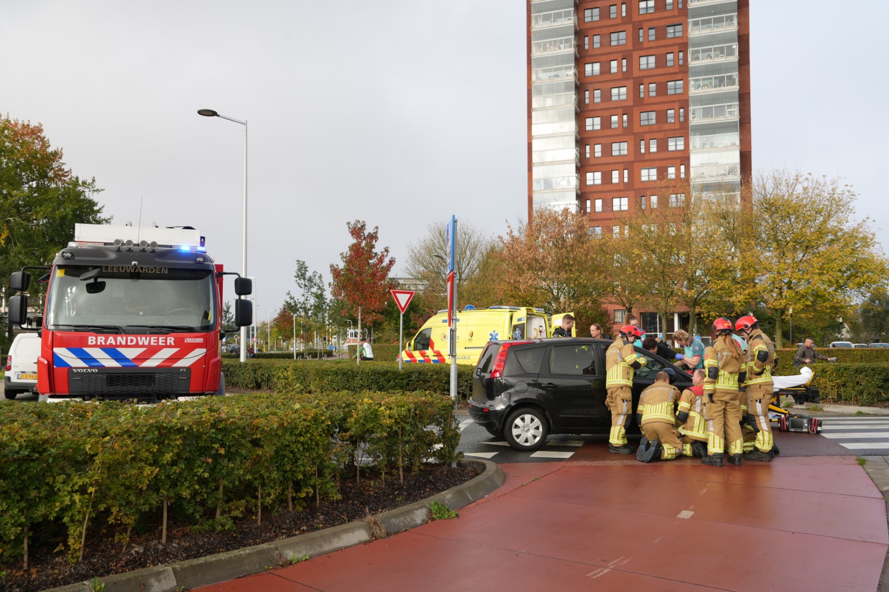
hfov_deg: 61.9
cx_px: 444
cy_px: 296
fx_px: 741
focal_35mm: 30
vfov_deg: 43.6
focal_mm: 30
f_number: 8
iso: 200
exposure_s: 1/125
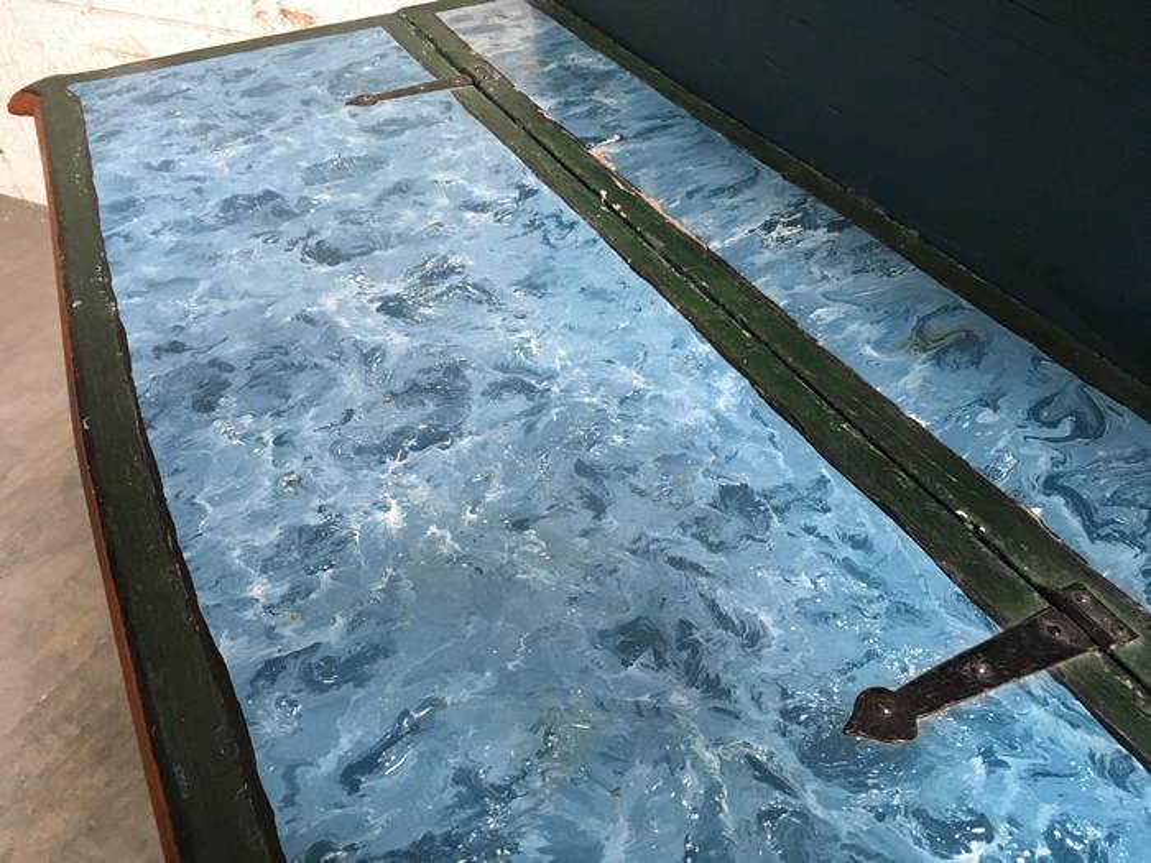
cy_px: 432
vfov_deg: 48.2
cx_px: 576
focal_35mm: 29
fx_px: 964
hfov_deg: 61.7
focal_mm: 4.15
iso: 200
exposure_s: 1/33
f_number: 2.2
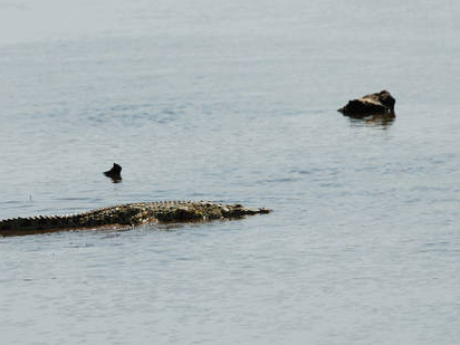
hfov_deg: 2.0
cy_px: 219
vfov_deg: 1.5
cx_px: 165
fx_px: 13049
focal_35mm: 982
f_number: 6.3
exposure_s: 1/400
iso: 100
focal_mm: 400
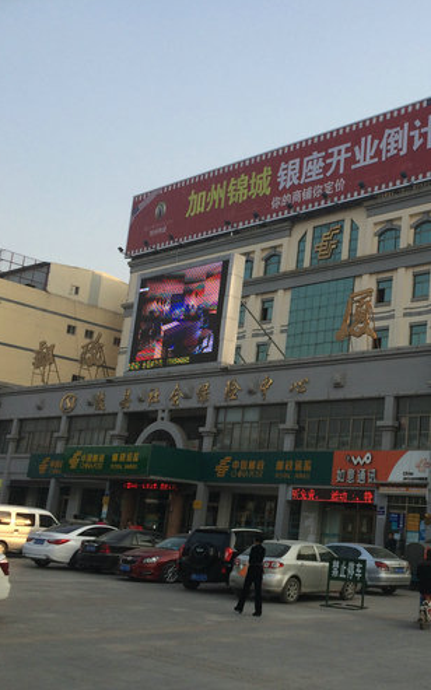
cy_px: 346
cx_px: 382
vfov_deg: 46.2
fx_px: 808
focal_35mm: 43
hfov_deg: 28.8
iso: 32
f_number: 2.2
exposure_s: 1/1172
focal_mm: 4.12
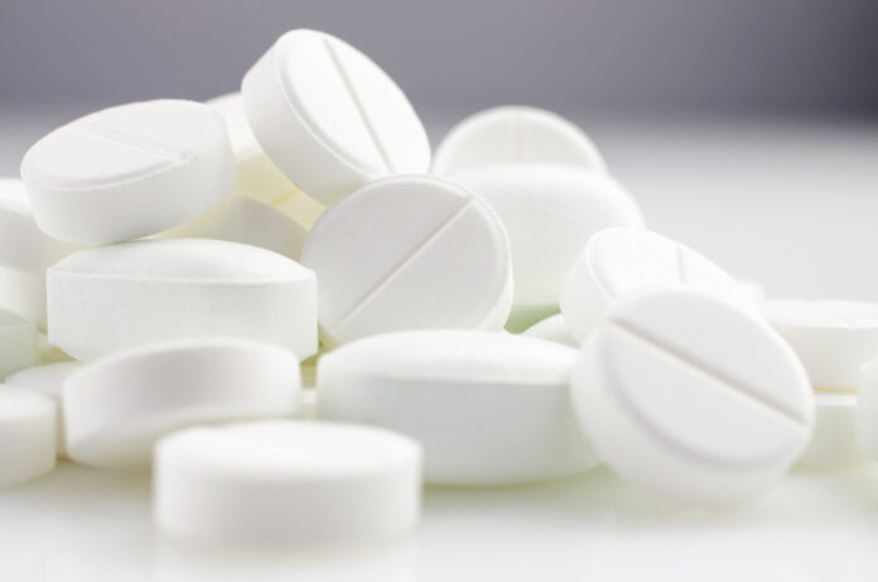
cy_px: 291
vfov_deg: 22.5
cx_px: 439
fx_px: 1460
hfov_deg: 33.5
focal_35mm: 60
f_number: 11
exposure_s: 1/30
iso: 100
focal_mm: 40
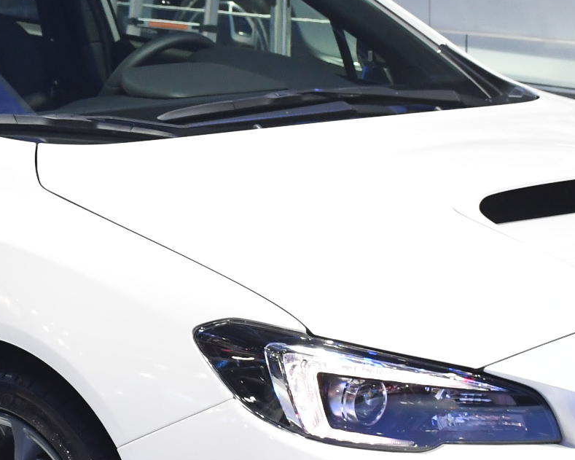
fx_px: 2535
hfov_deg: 12.9
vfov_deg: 10.4
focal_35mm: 149
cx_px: 106
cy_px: 252
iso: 2000
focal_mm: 30
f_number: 6.3
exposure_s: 1/100
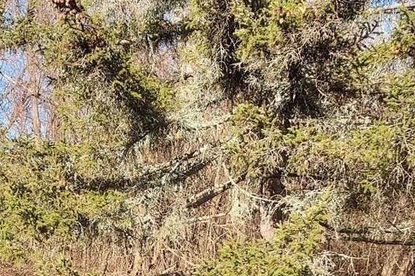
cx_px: 79
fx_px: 807
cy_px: 354
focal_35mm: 70
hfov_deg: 28.2
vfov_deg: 18.2
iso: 40
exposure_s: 1/318
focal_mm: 4.6
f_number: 1.8
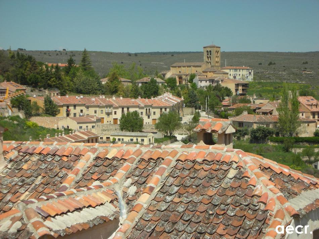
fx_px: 968
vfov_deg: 14.1
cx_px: 160
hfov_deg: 18.7
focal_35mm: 105
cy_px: 120
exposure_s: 1/270
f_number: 5.4
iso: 50
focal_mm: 17.4
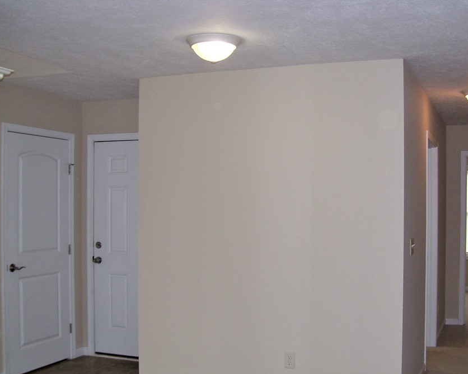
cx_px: 260
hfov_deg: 42.8
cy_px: 211
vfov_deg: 34.9
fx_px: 596
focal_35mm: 43
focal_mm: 6
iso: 80
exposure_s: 1/60
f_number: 2.7
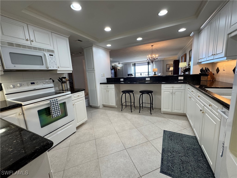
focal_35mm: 14
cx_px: 118
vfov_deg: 85.7
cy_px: 89
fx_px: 96
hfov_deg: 102.1
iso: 160
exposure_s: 1/120
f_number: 2.2
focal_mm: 2.22
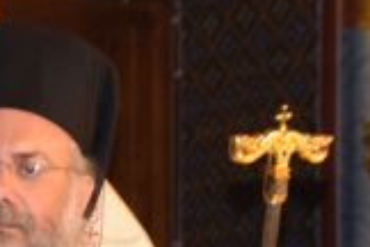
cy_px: 664
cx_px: 23
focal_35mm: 352
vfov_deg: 3.8
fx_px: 3617
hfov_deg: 5.8
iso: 1100
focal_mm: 38
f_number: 4.2
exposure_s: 1/60
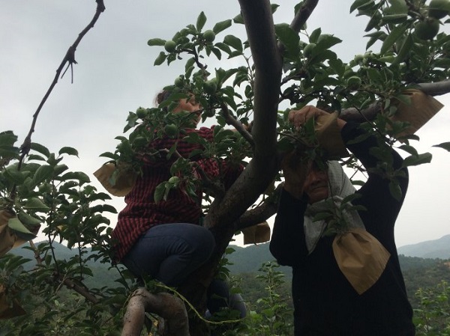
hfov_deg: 61.7
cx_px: 225
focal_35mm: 29
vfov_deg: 48.2
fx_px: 377
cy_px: 168
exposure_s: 1/1208
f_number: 2.2
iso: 32
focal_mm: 4.15
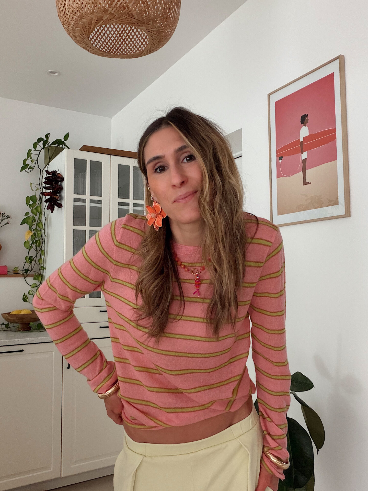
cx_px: 184
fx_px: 425
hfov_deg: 46.8
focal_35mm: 30
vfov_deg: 60.0
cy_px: 246
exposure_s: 1/60
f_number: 1.9
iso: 200
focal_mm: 2.71
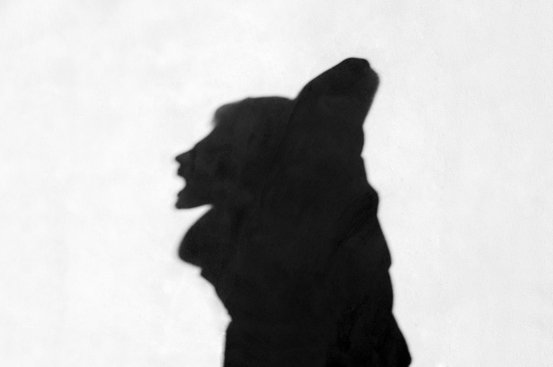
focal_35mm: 68
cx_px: 276
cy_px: 184
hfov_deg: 29.9
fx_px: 1036
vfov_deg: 20.1
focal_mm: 45
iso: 100
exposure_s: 1/500
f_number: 8
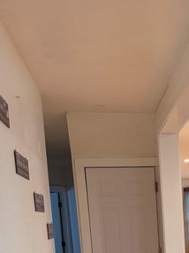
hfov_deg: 24.9
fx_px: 408
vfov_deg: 31.0
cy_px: 271
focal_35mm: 56
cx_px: 187
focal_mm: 6.76
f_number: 1.78
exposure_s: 1/60
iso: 160
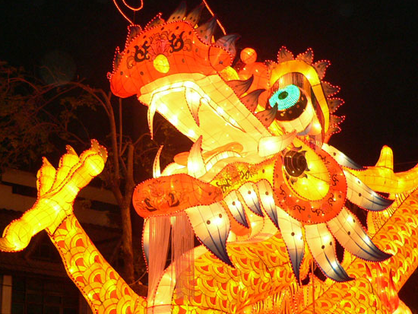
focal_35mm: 84
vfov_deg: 17.6
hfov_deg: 23.3
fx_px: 1015
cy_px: 144
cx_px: 208
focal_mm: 10.2
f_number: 2.8
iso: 300
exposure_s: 1/15
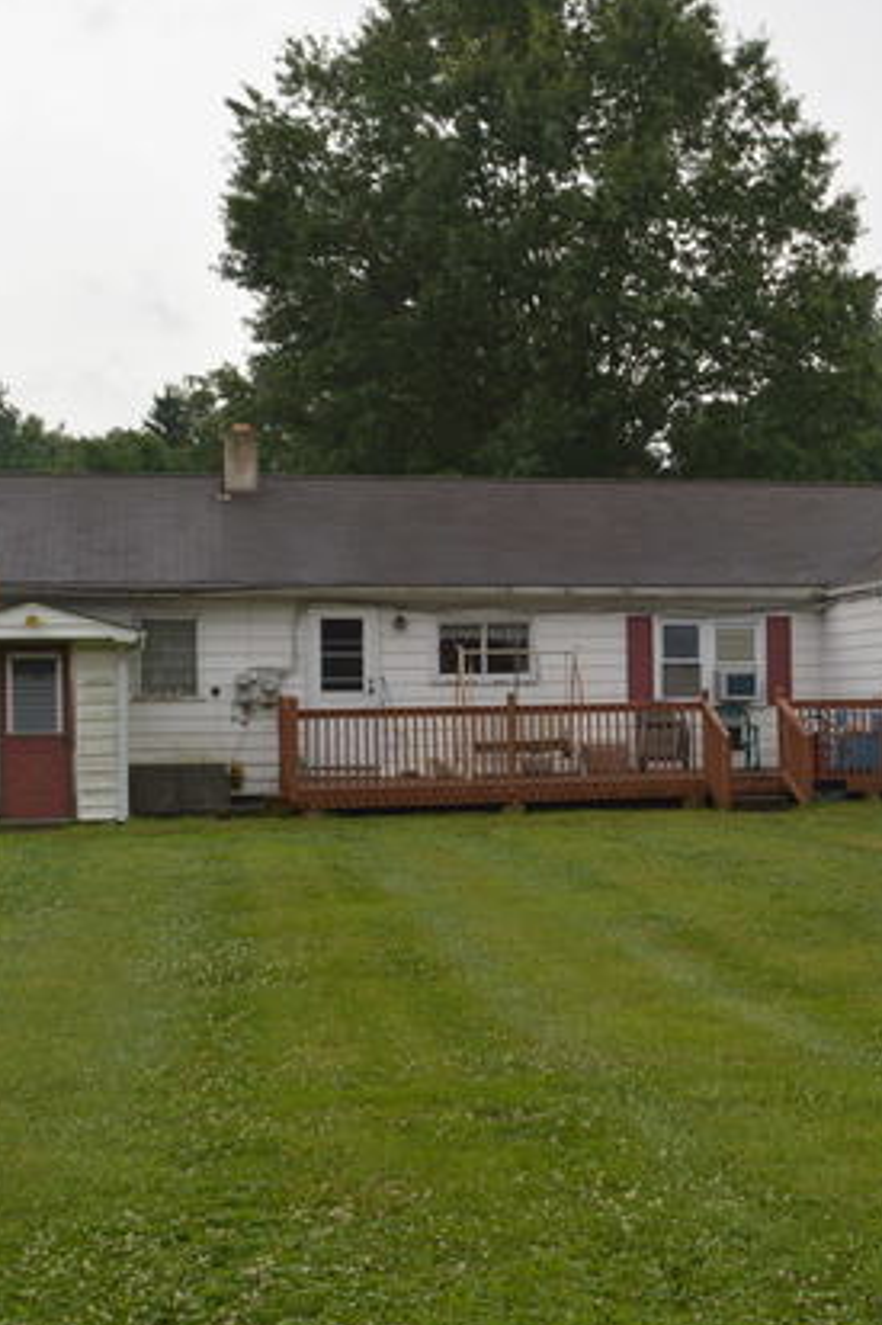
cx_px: 860
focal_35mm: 57
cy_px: 687
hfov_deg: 22.9
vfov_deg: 35.1
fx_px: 2096
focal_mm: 18
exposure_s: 1/200
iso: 100
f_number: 6.3
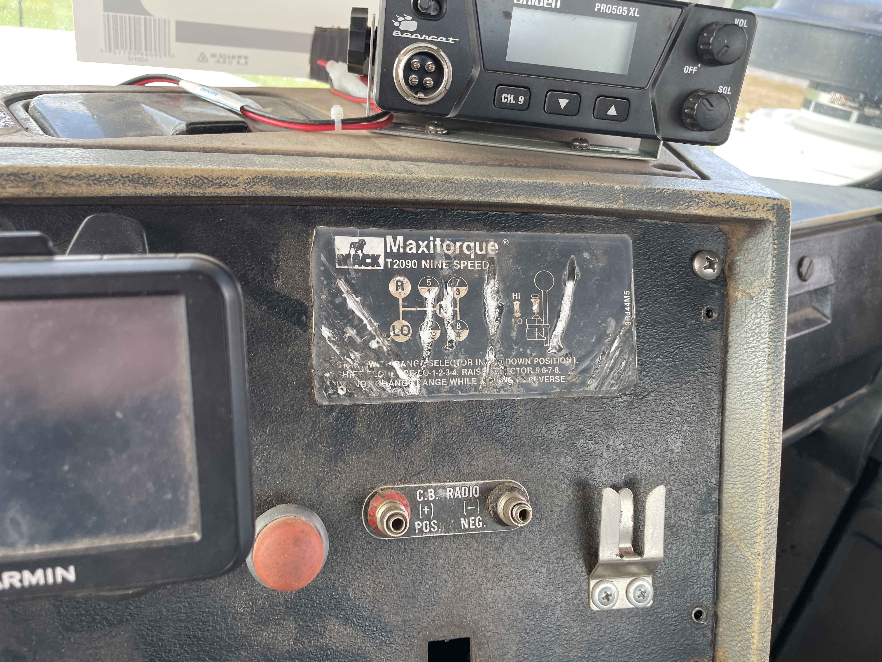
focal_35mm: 26
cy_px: 331
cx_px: 441
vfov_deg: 53.1
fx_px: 662
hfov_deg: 67.3
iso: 40
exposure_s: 1/121
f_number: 1.6
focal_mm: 4.2
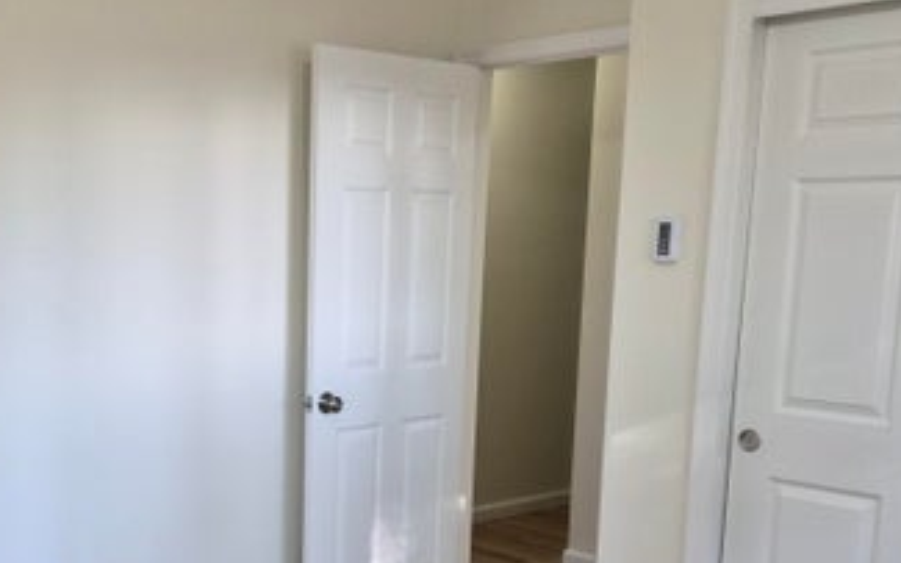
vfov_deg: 26.3
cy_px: 458
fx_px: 1178
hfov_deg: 41.1
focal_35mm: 48
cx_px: 272
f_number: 1.8
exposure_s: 1/120
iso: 160
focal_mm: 5.4
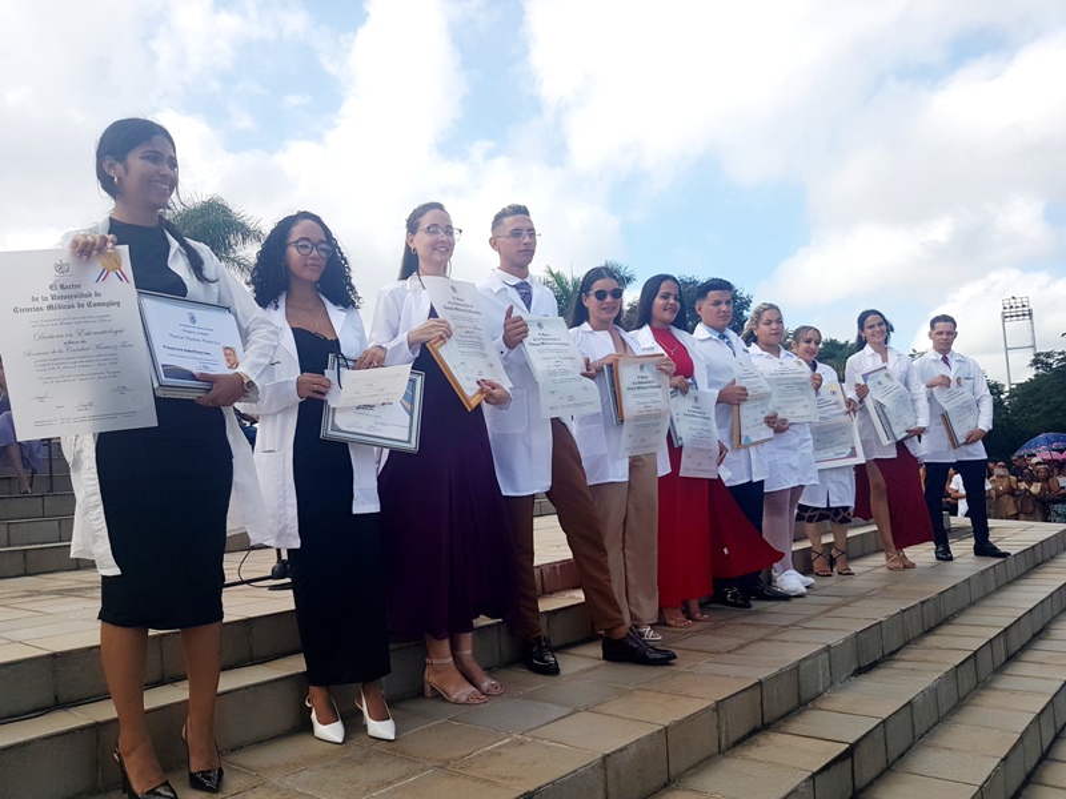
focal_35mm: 26
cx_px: 533
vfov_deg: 53.1
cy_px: 400
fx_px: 801
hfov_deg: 67.3
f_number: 1.7
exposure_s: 1/1620
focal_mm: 4.2
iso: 40
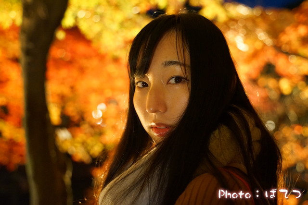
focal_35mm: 45
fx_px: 385
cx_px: 154
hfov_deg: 43.6
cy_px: 102
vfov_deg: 29.9
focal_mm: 45
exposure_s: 1/30
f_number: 2.8
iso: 6400
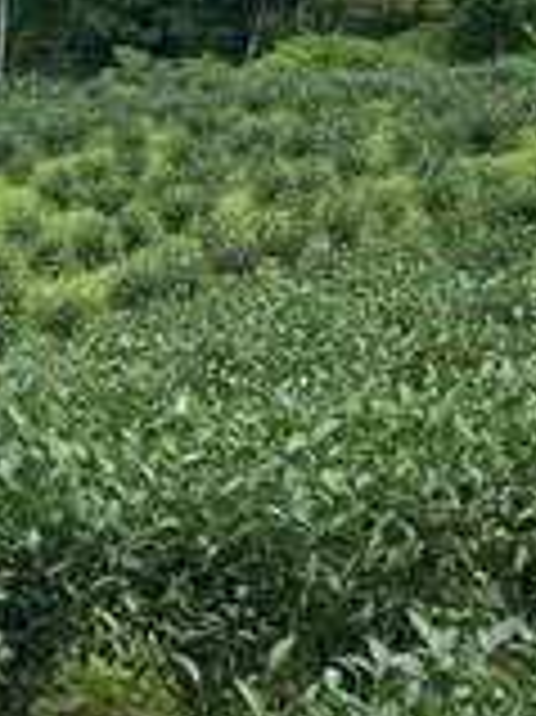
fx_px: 2708
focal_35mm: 131
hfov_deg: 9.6
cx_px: -878
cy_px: -275
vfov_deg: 14.3
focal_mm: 4.25
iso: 32
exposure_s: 1/2513
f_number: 1.8
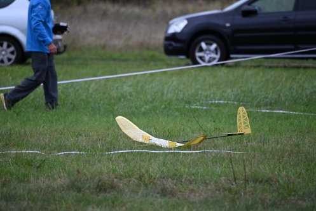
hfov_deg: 6.9
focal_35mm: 300
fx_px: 2635
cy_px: 106
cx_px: 158
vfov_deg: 4.6
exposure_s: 1/1250
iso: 640
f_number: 6
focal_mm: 300
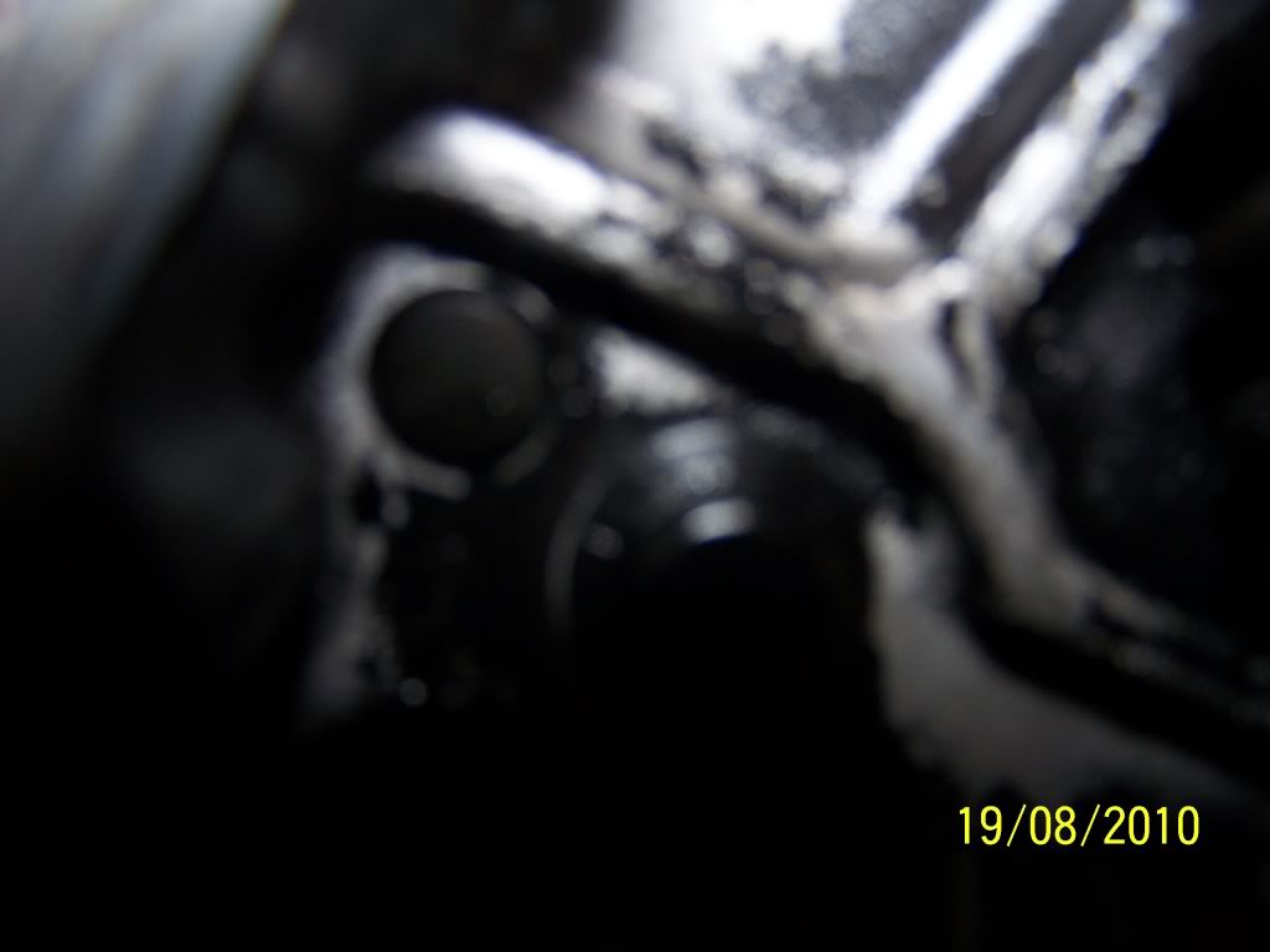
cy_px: 476
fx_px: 1394
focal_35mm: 38
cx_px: 635
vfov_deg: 37.7
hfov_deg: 49.0
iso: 80
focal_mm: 6.3
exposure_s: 1/60
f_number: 2.8
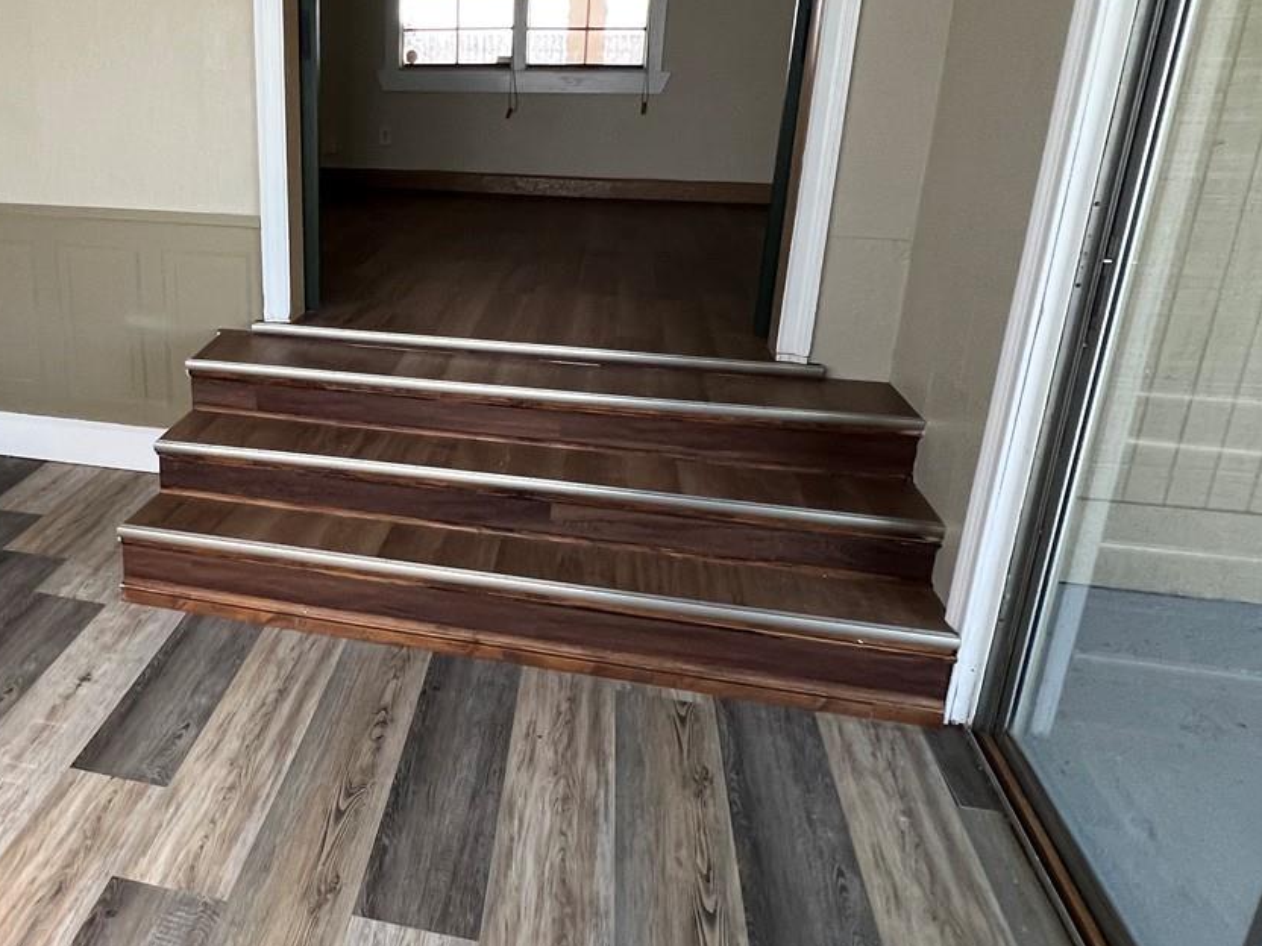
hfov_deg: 66.4
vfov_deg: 54.3
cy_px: 361
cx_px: 367
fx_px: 911
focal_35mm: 25
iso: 200
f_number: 1.8
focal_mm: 1.57
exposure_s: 1/99
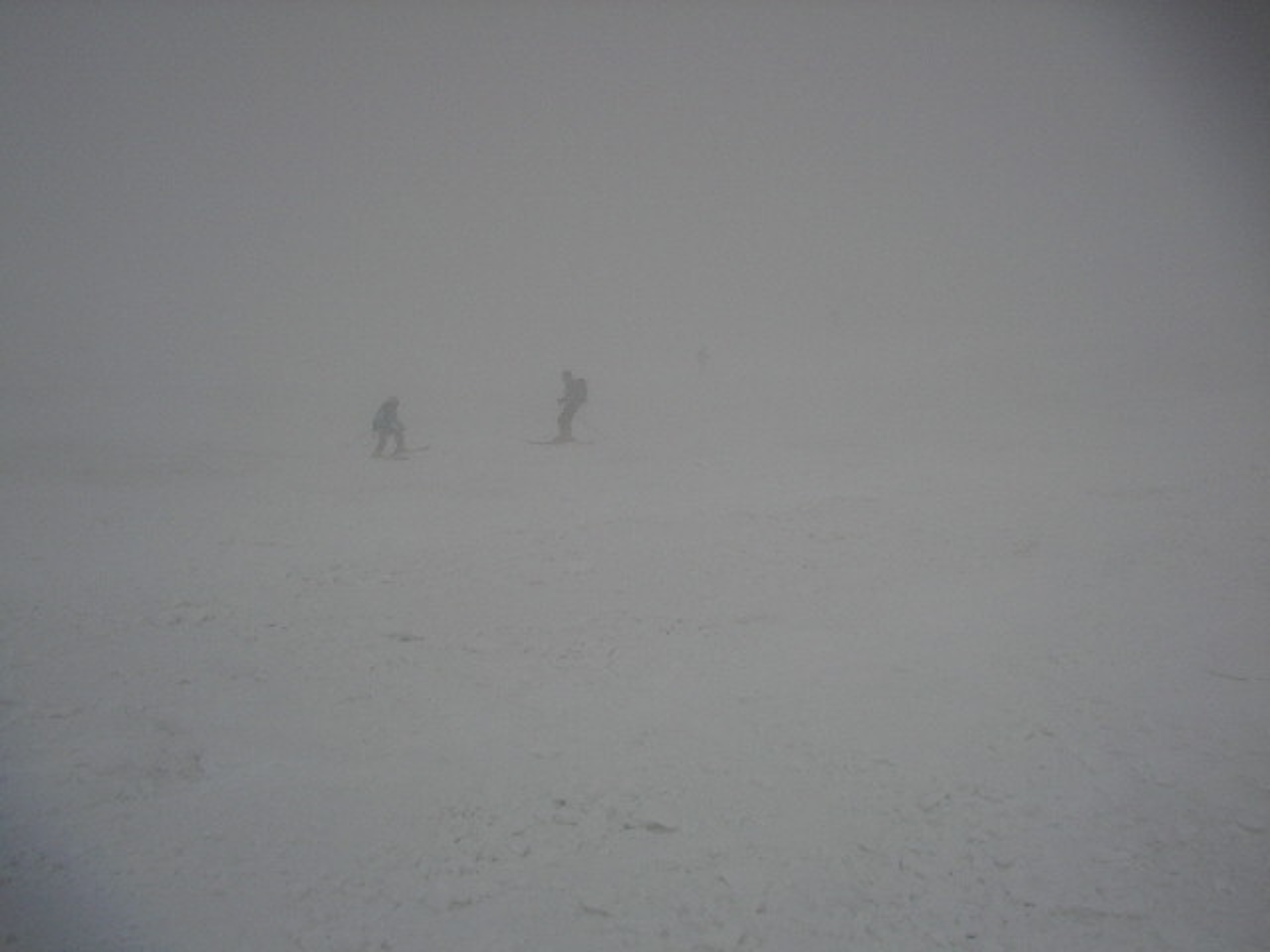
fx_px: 1357
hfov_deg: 50.1
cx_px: 635
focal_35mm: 37
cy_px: 476
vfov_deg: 38.7
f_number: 6.9
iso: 50
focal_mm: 5.7
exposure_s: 1/2000
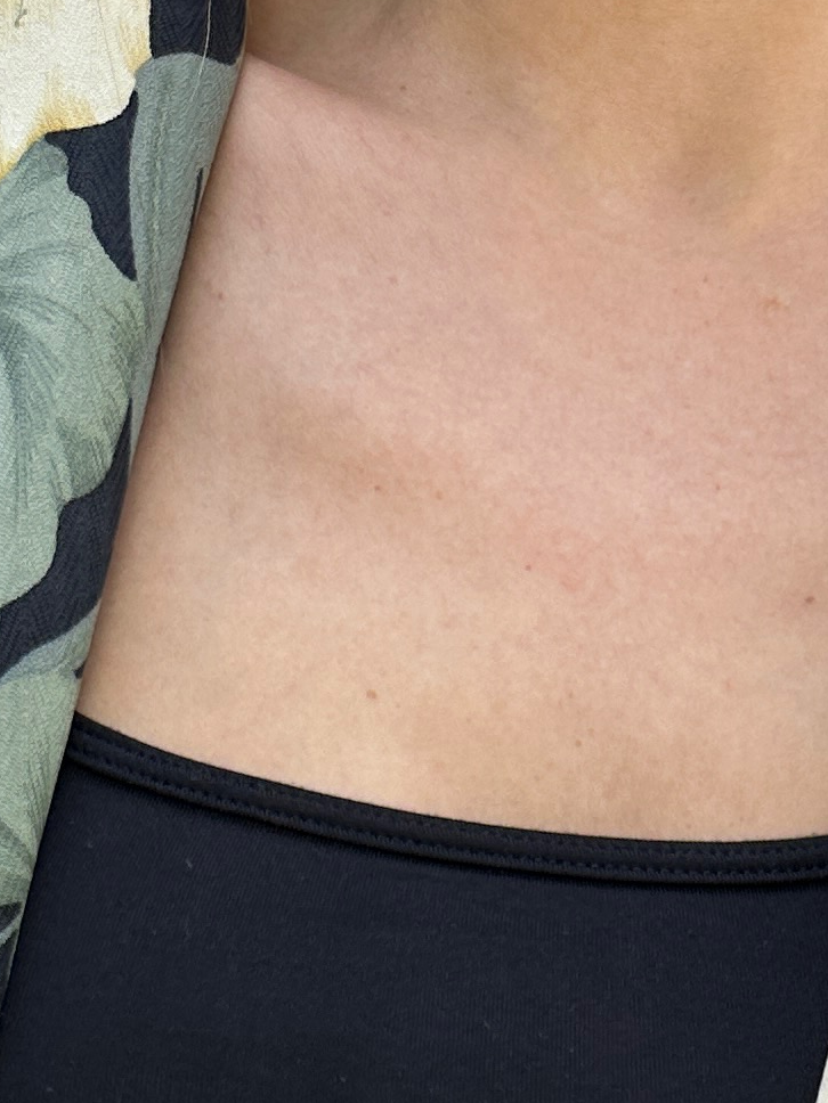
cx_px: 822
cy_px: 2057
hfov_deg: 14.6
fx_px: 3189
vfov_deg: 16.2
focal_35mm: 100
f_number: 1.78
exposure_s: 1/431
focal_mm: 6.86
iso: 80
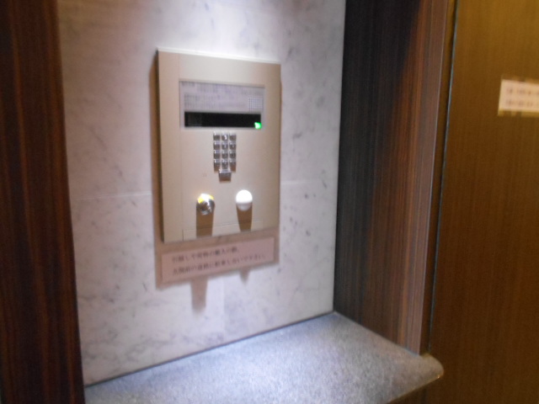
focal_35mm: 26
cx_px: 270
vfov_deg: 53.1
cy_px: 202
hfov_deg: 67.3
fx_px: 405
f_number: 3.2
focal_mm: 4.6
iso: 800
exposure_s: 1/4
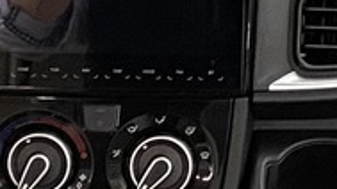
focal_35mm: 216
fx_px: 1929
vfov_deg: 5.6
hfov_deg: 10.0
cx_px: 160
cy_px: 278
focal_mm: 4.25
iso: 320
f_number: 1.8
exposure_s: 1/50
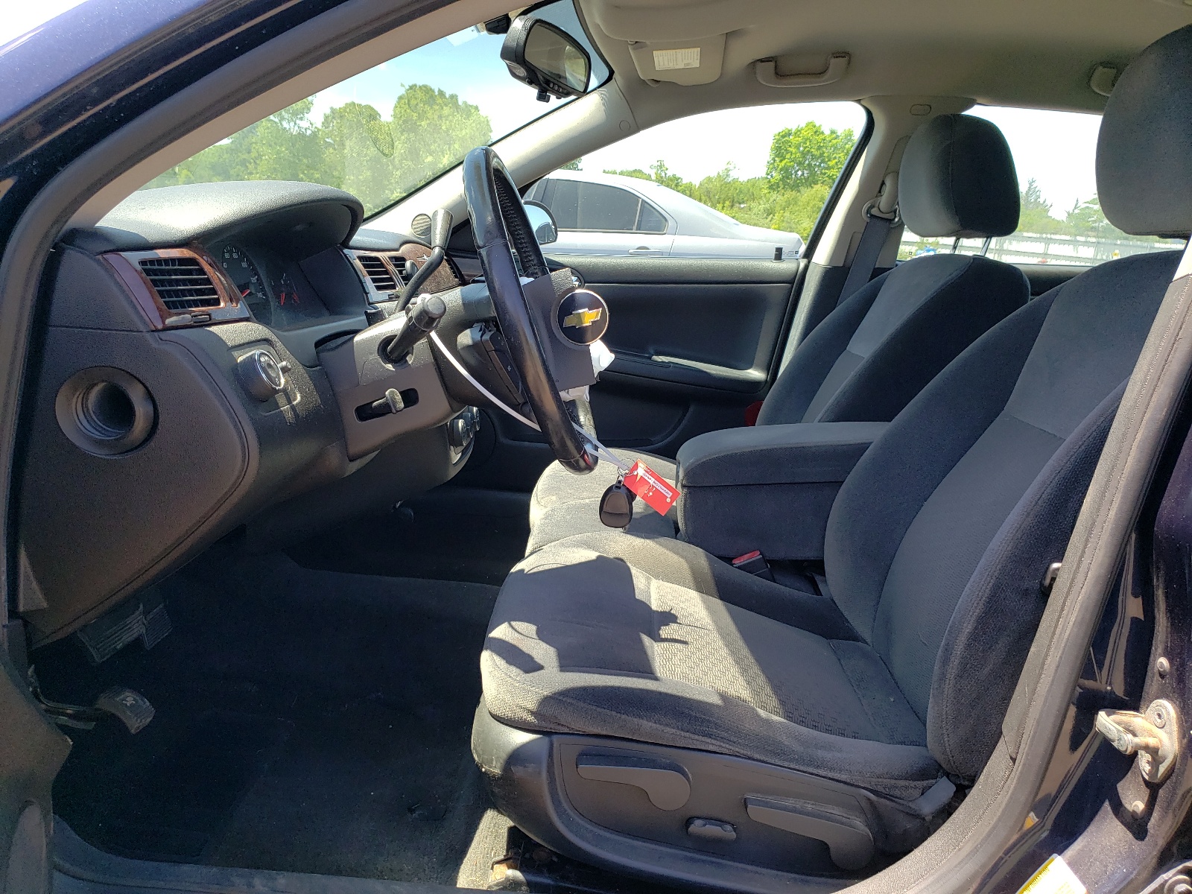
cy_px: 447
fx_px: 895
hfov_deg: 67.3
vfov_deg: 53.1
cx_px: 596
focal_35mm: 26
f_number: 1.5
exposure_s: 1/476
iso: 50
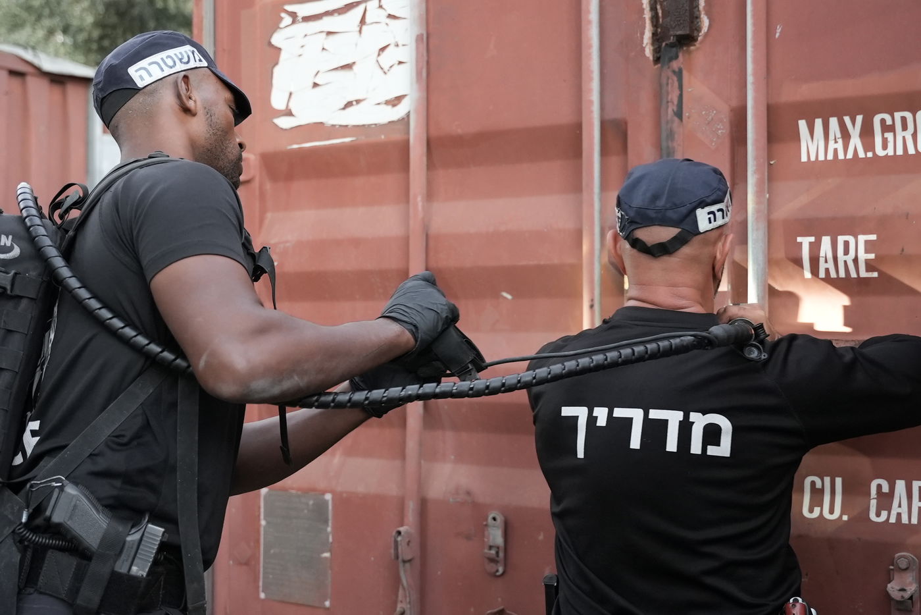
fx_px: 1254
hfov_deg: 40.3
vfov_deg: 27.5
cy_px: 308
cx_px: 460
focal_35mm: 49
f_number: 2.8
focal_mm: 33.1
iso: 3200
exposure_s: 1/100
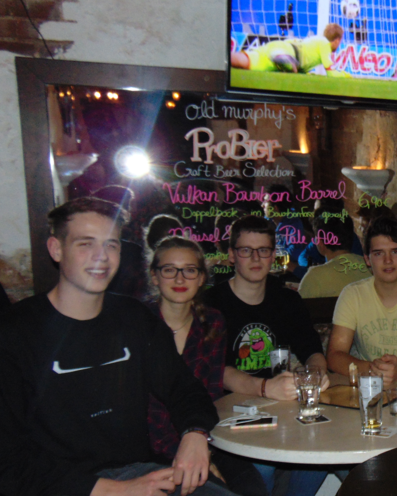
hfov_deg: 31.5
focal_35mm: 44
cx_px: 400
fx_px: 646
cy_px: 286
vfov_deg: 41.9
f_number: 3
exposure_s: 1/30
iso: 200
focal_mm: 4.5
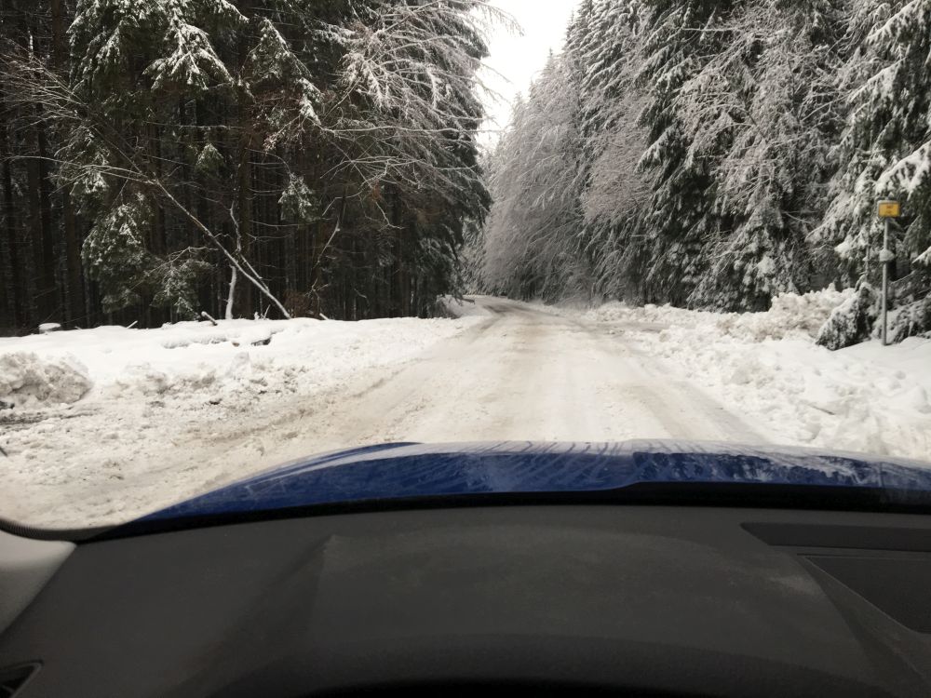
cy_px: 349
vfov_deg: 48.2
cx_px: 466
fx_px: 780
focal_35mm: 29
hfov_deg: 61.7
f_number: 2.2
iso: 40
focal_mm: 4.15
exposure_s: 1/100
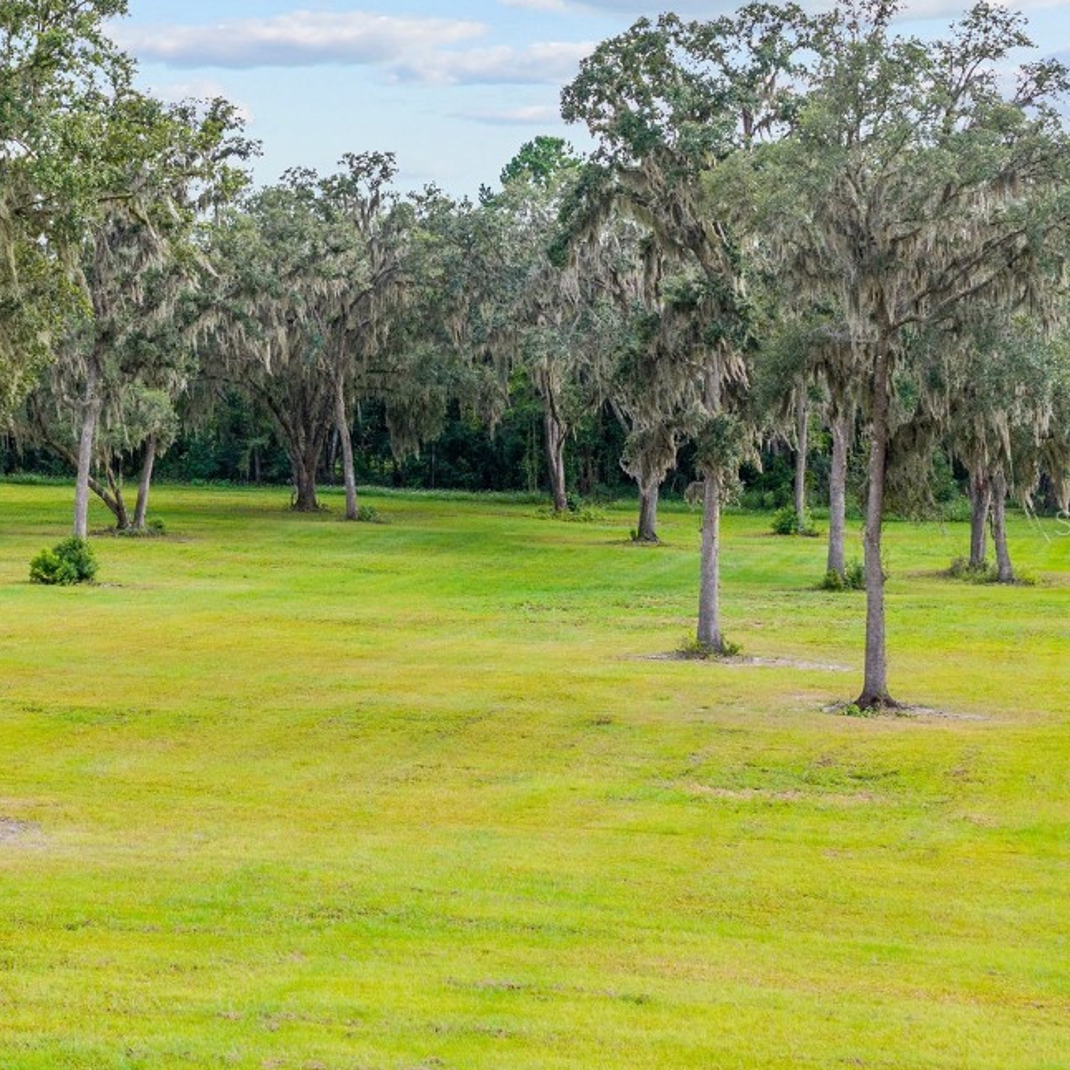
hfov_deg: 17.7
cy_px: 522
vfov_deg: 17.7
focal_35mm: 98
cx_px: 363
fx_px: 3427
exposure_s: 1/1250
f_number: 2.8
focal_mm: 19.35
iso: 250
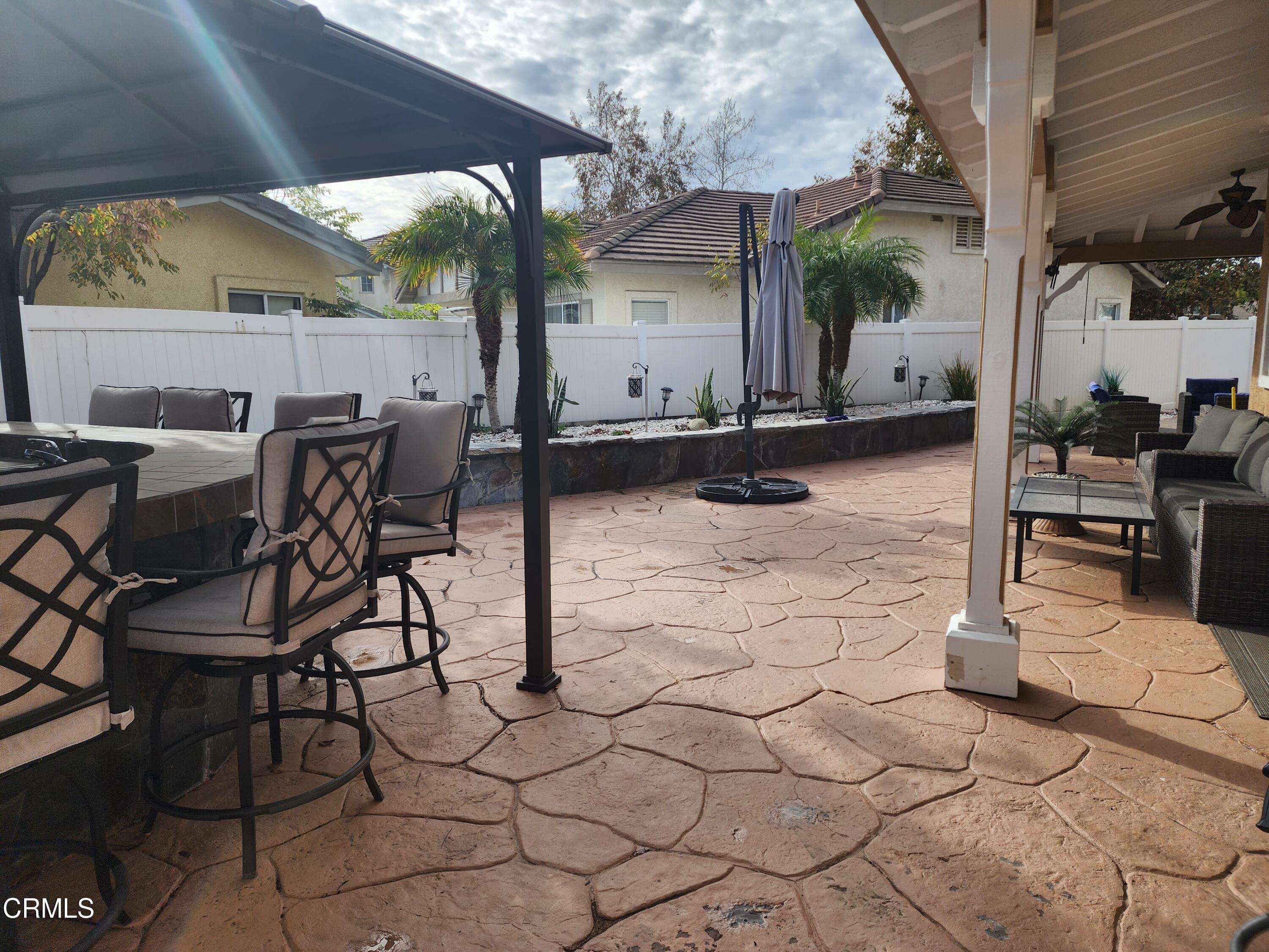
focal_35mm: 23
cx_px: 634
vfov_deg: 58.9
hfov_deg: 73.9
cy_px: 476
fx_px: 843
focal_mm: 6.4
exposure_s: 1/986
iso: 12
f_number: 1.8
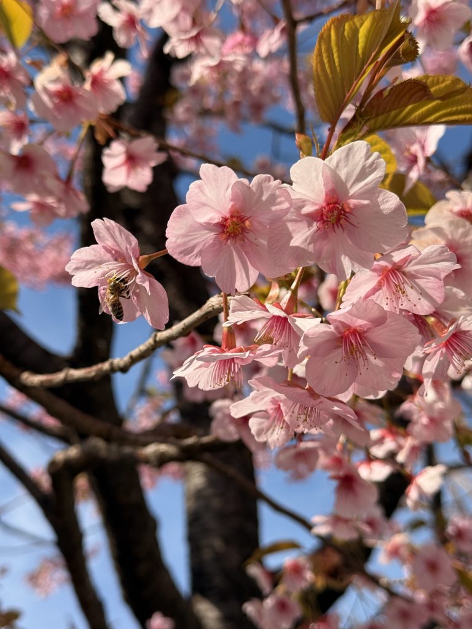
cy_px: 314
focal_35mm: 48
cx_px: 236
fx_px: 873
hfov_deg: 30.3
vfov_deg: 39.7
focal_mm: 6.76
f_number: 1.78
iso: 64
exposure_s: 1/3704
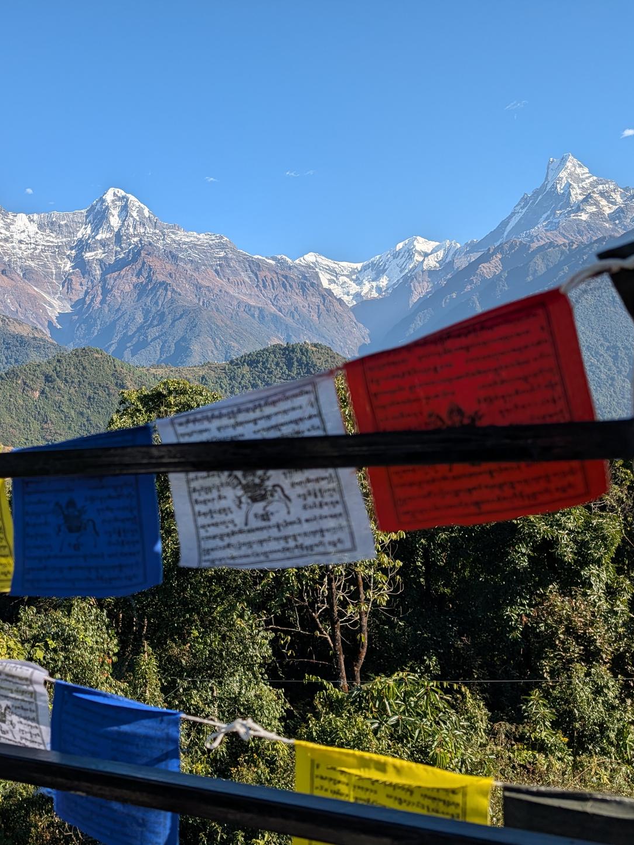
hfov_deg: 41.7
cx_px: 103
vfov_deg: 56.8
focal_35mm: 32
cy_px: 422
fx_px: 781
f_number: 1.68
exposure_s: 1/1435
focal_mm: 6.9
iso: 24
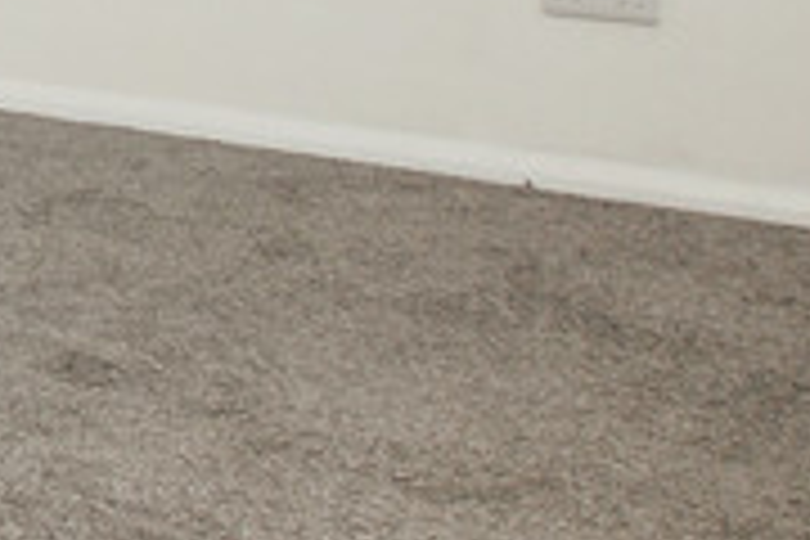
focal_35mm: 94
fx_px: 2111
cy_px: -461
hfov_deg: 13.9
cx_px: -1220
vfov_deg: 13.0
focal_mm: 11
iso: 250
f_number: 7.1
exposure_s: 1/20
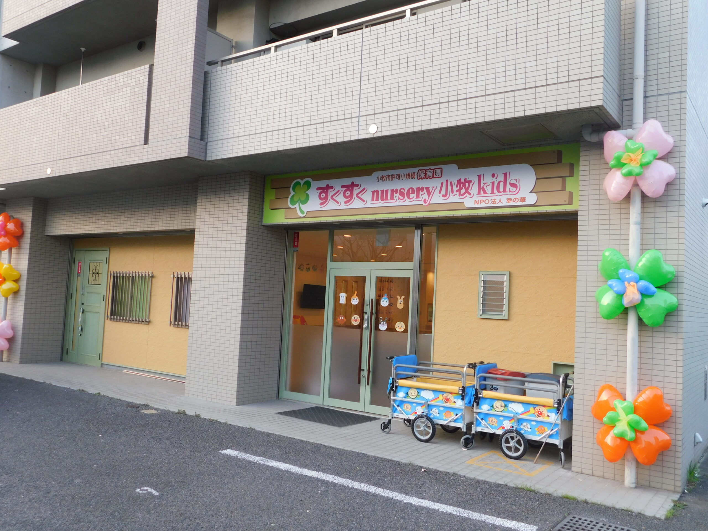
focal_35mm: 30
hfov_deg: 60.0
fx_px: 614
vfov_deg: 46.8
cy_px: 266
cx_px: 354
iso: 125
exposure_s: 1/80
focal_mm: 5.3
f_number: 3.2
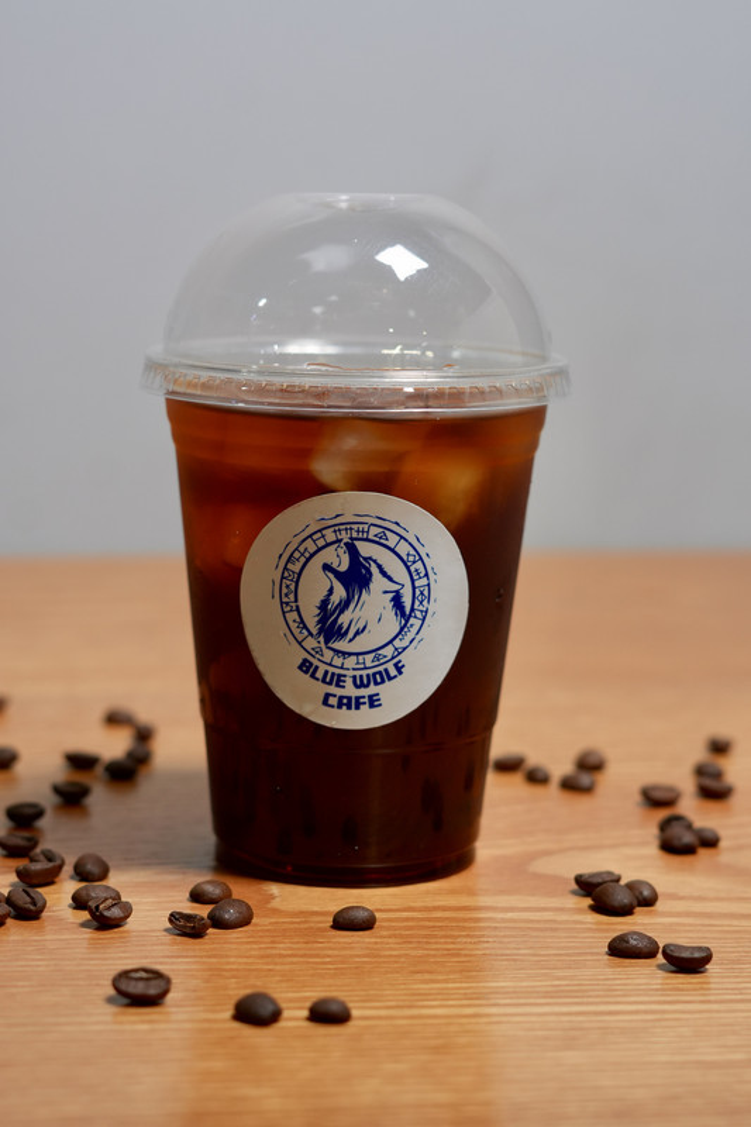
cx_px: 376
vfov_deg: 27.0
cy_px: 564
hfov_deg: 18.2
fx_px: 2348
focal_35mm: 75
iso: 500
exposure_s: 1/80
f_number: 4
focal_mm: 50
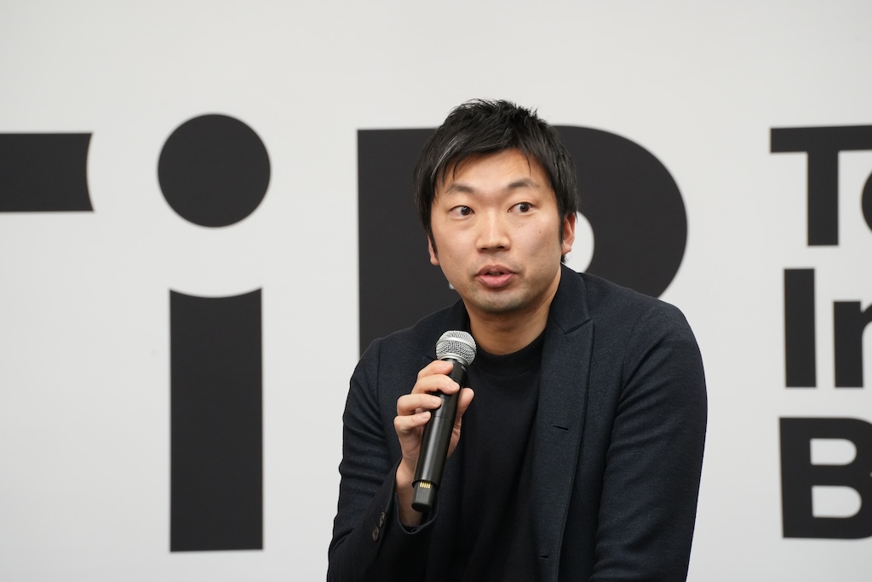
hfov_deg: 6.9
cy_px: 291
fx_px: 7267
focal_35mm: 300
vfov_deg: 4.6
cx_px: 436
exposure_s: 1/50
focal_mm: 300
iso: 5000
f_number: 10
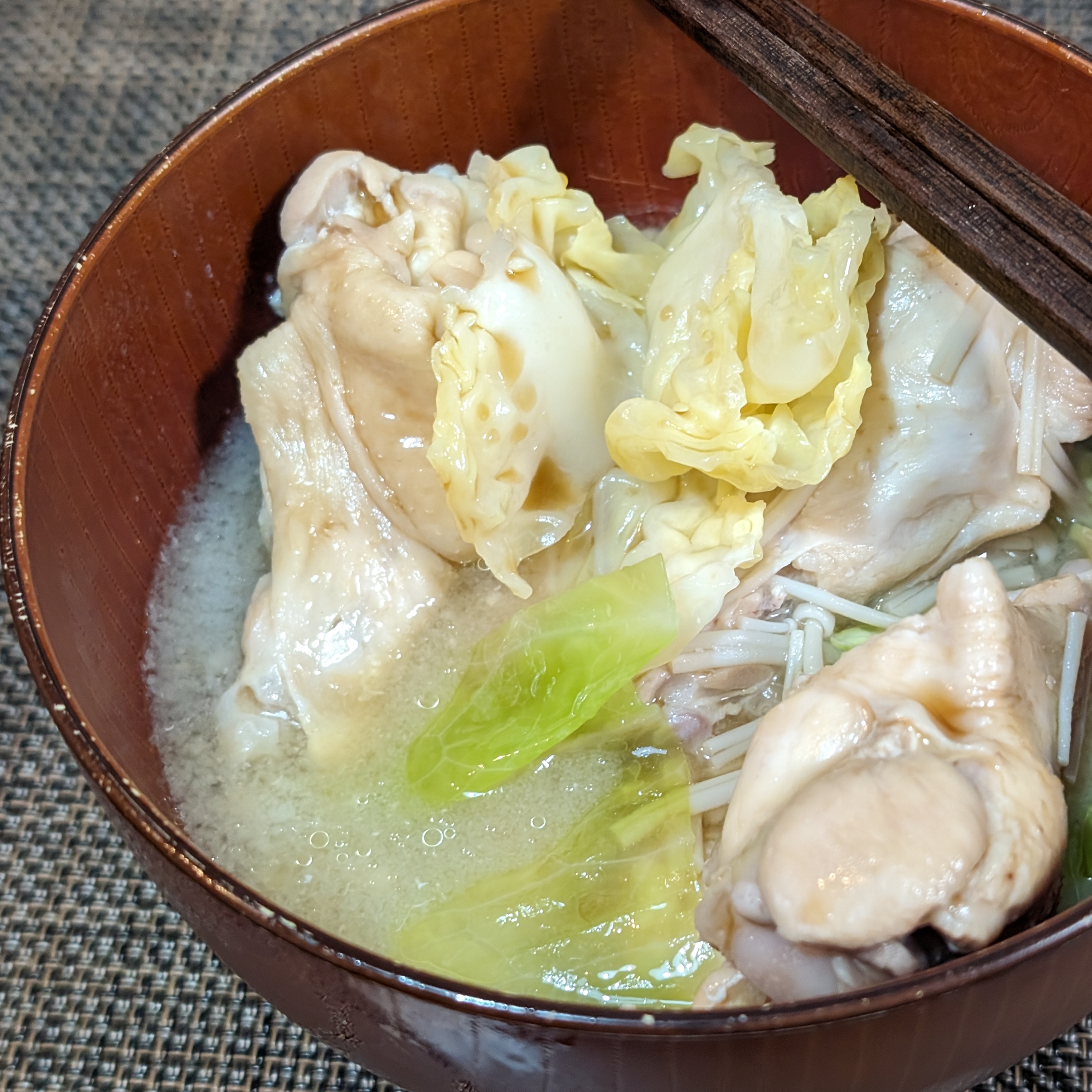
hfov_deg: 29.5
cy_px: 547
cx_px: 671
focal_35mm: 58
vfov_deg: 29.6
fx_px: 2070
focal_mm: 6.9
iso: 297
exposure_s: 1/30
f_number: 1.68
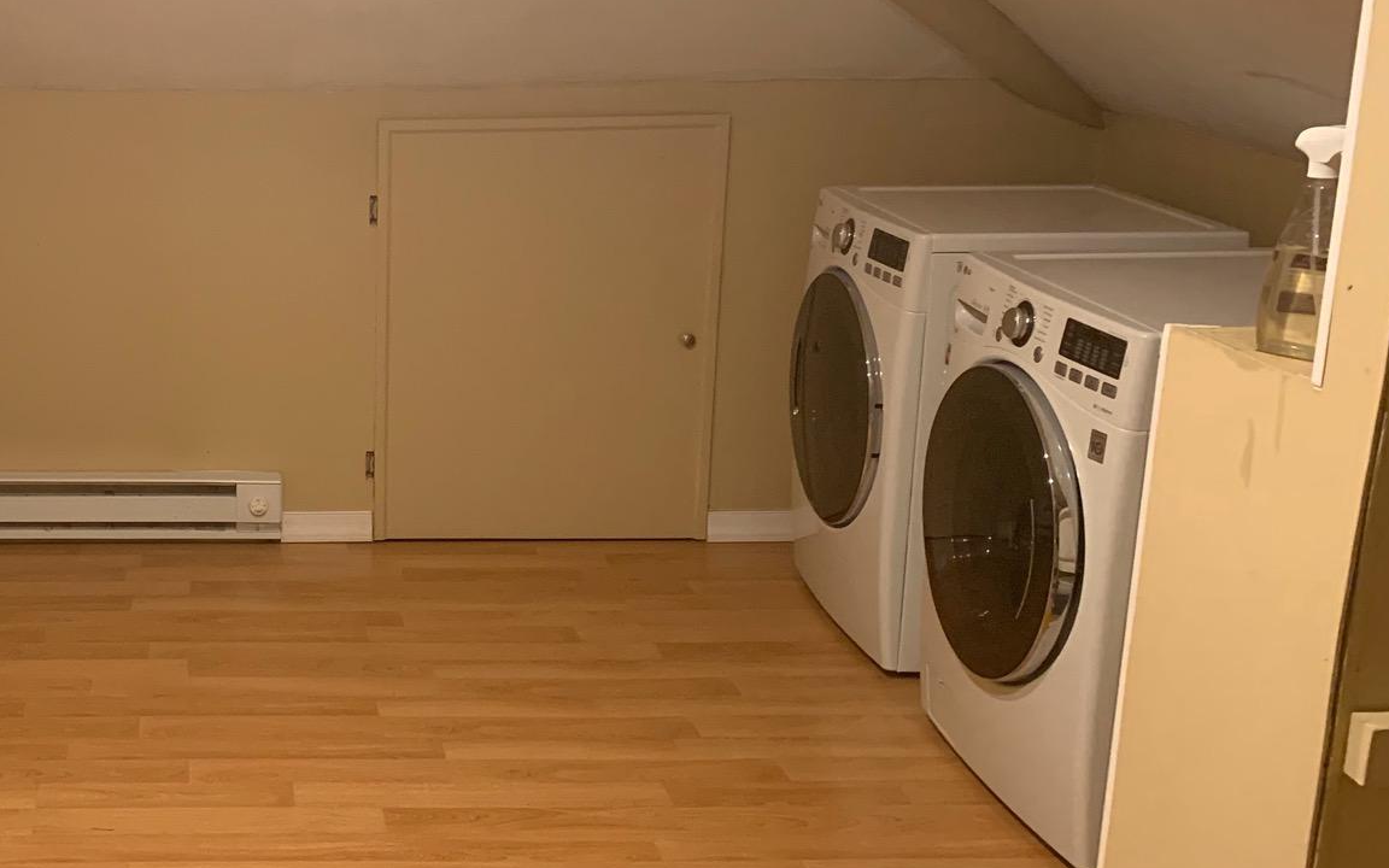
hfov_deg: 38.7
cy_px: 362
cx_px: 192
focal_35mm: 49
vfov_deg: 26.3
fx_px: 1855
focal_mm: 4.25
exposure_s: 1/40
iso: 400
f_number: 1.8
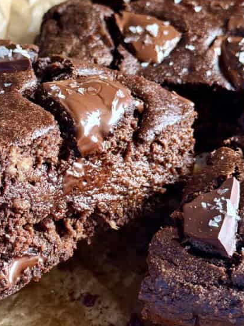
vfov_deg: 23.0
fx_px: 799
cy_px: 150
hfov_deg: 17.3
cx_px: 86
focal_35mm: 85
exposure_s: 1/40
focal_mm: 6.8
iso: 400
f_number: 1.8
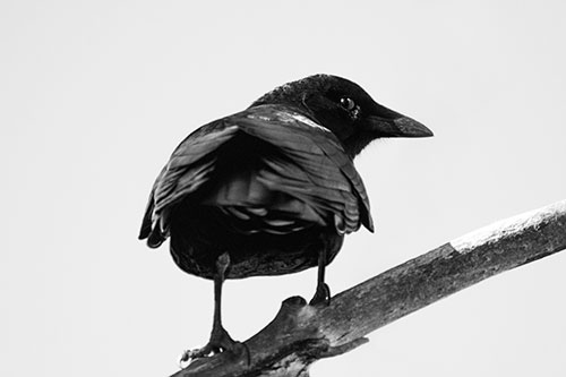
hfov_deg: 2.0
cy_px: 188
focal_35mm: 1050
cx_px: 283
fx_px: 16502
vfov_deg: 1.3
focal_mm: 1050
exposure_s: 1/1250
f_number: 12
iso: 3200
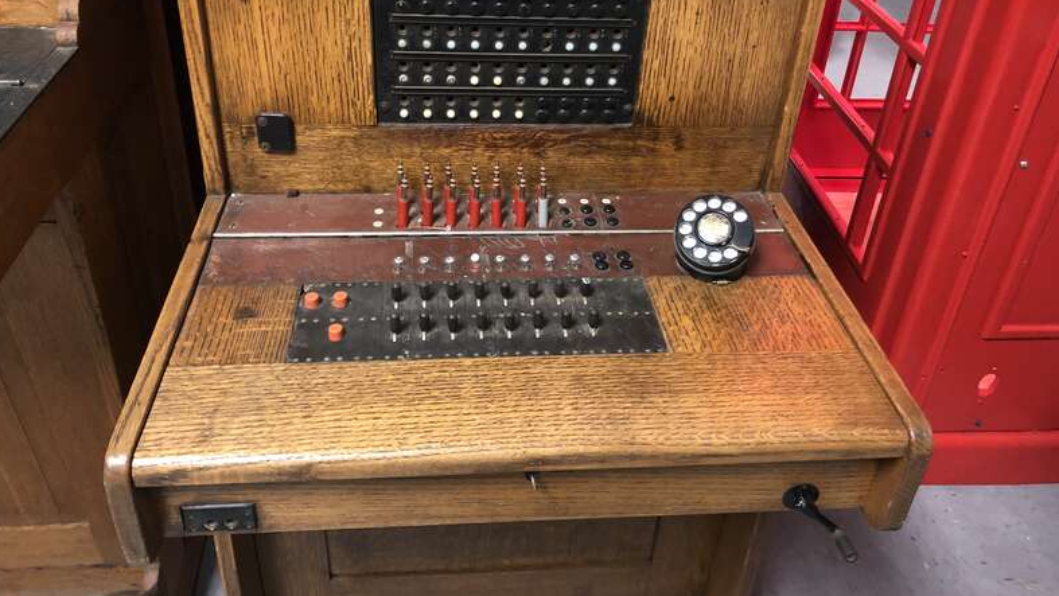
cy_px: 196
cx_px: 523
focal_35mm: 31
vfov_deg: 37.4
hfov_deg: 62.6
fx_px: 871
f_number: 1.8
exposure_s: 1/7
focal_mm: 4
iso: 100
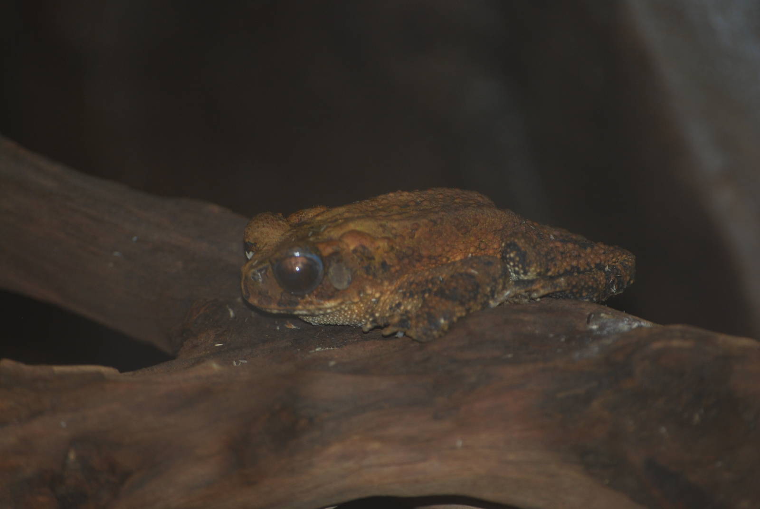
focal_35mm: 450
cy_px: 254
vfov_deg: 3.1
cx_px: 380
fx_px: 9511
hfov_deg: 4.6
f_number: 5.6
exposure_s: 1/125
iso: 200
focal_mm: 300
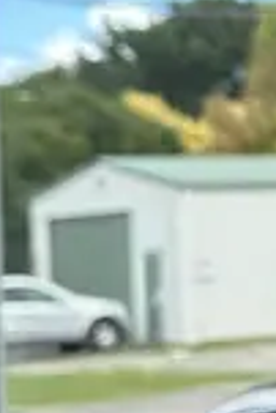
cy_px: 167
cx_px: 664
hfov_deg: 7.6
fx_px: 1939
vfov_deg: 12.1
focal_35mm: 169
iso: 80
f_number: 1.78
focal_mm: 6.86
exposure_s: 1/672
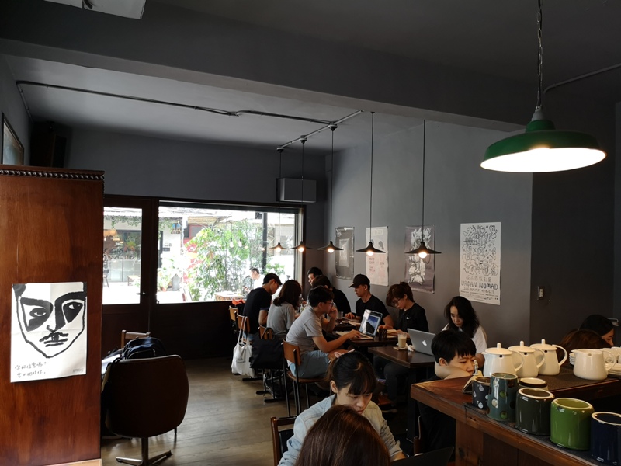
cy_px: 233
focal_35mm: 27
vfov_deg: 51.4
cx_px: 310
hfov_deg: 65.3
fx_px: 484
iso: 160
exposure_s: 1/40
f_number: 1.8
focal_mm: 3.95
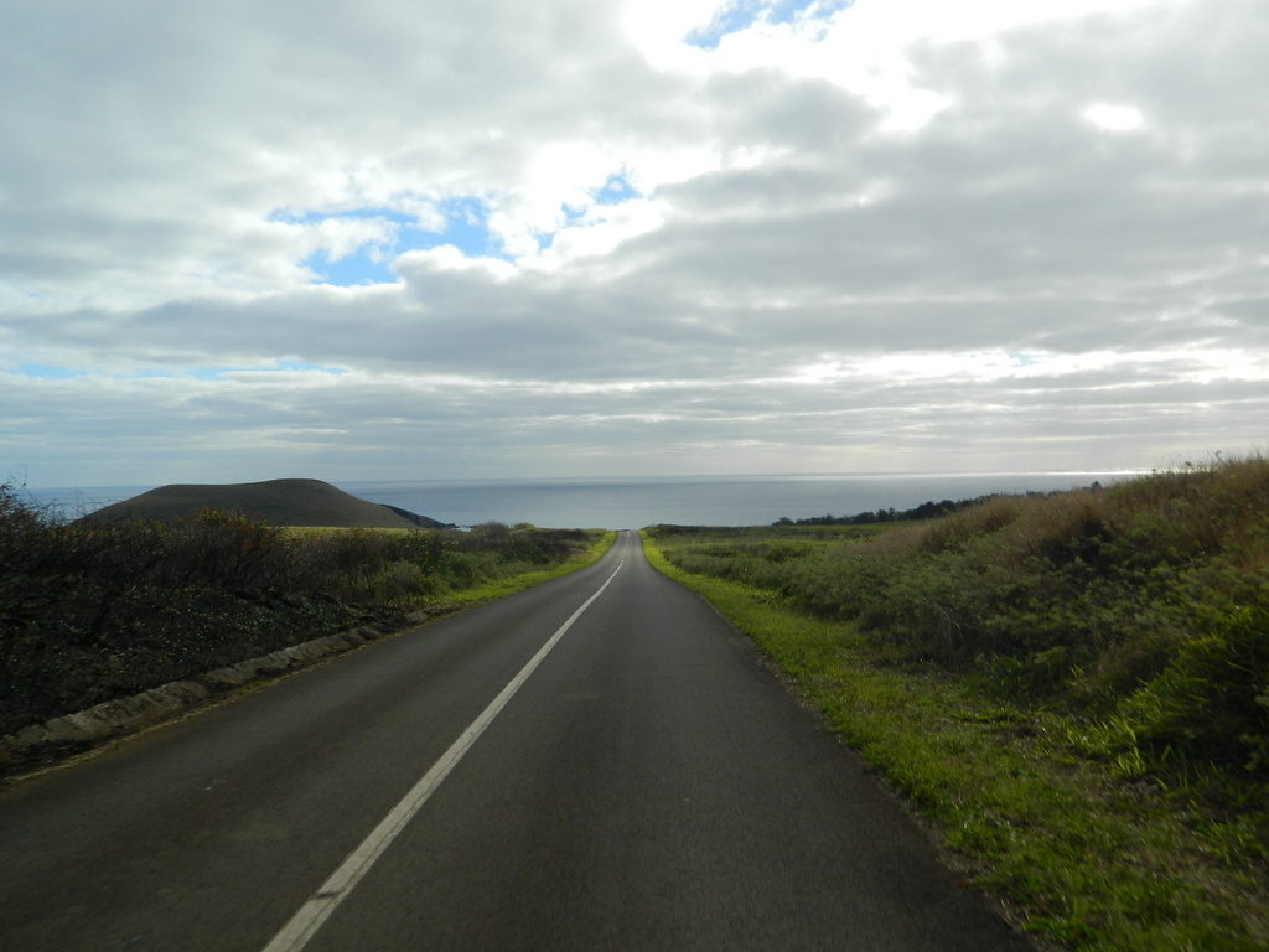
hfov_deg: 58.4
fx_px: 1136
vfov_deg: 45.4
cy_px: 476
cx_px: 634
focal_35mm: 31
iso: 80
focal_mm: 5.6
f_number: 9.1
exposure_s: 1/160
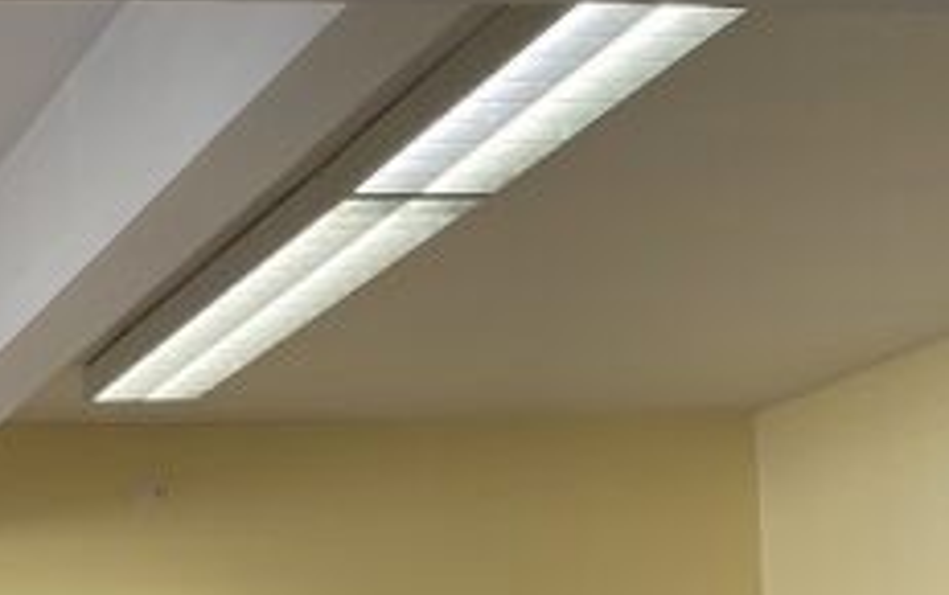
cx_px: -411
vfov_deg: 13.8
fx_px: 2279
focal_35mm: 88
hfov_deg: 20.6
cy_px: 956
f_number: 1.6
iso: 40
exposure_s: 1/100
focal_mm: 5.1
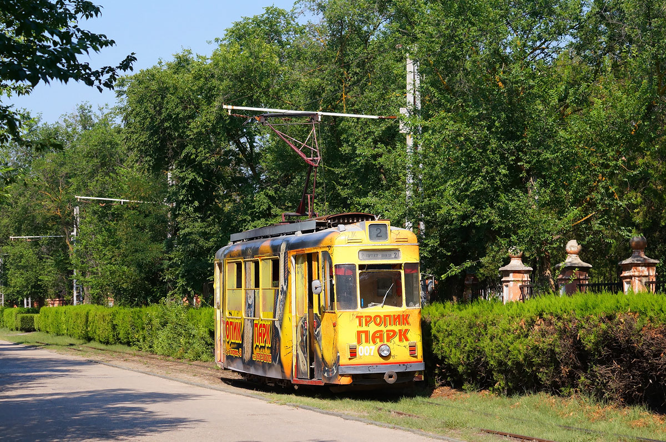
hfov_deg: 24.6
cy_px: 221
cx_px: 333
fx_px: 1524
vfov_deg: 16.5
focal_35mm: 82
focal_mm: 55
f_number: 8
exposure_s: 1/1000
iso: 400
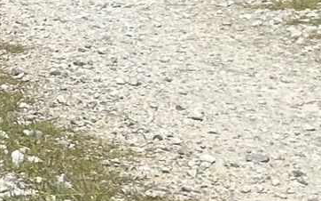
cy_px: -288
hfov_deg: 7.3
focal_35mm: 270
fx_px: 2361
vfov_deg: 4.7
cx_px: -444
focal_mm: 6.86
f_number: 1.78
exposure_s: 1/4184
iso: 64
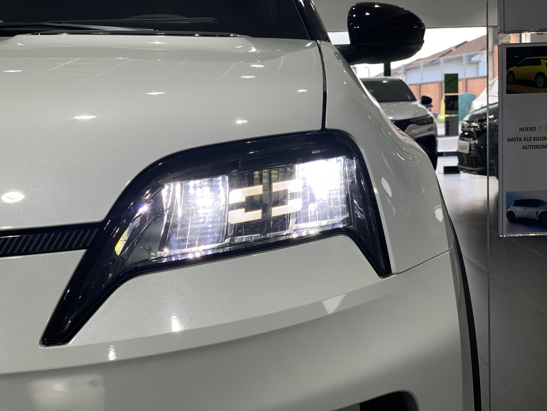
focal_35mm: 52
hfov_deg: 36.8
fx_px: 822
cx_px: 274
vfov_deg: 28.0
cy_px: 206
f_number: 2.4
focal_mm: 6
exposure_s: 1/97
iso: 16
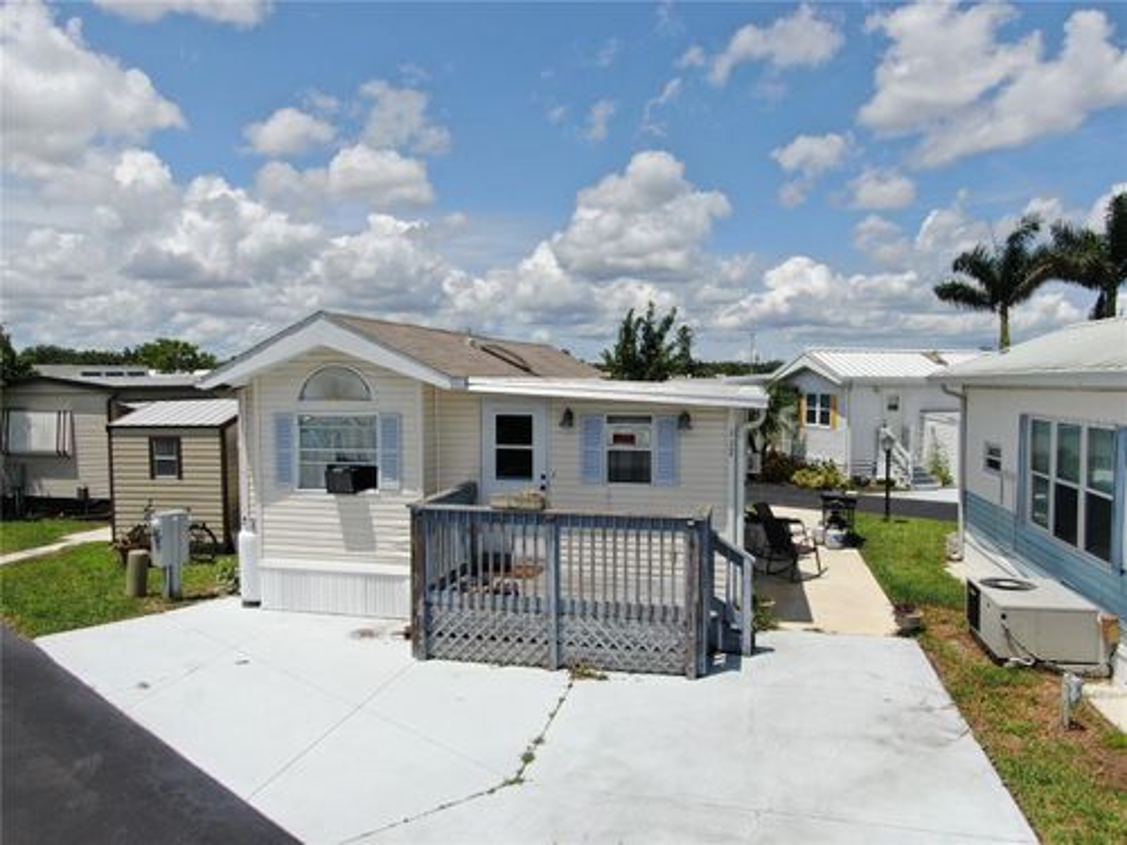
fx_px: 781
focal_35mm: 24
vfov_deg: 56.8
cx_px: 564
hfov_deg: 71.6
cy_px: 422
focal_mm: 4.39
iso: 110
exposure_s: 1/2500
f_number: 2.8
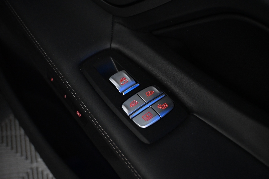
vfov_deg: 31.9
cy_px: 90
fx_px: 314
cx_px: 134
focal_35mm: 42
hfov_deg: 46.4
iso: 3600
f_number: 4.5
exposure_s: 1/60
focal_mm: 28
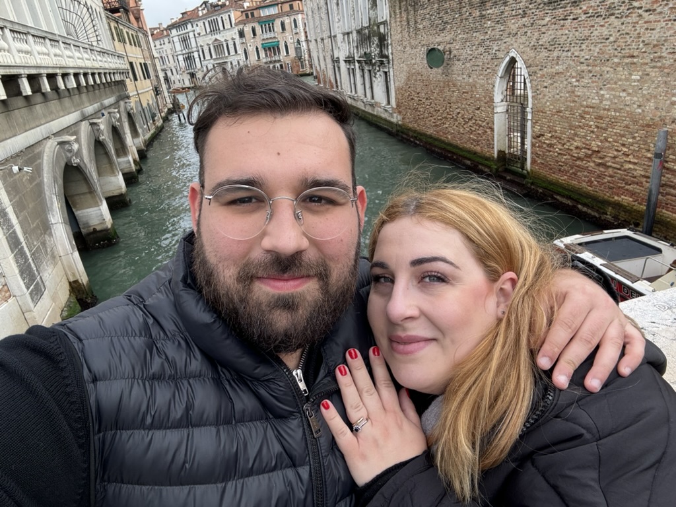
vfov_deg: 58.9
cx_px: 338
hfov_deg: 73.9
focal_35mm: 23
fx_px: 449
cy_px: 254
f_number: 1.9
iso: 25
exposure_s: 1/520
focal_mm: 2.69
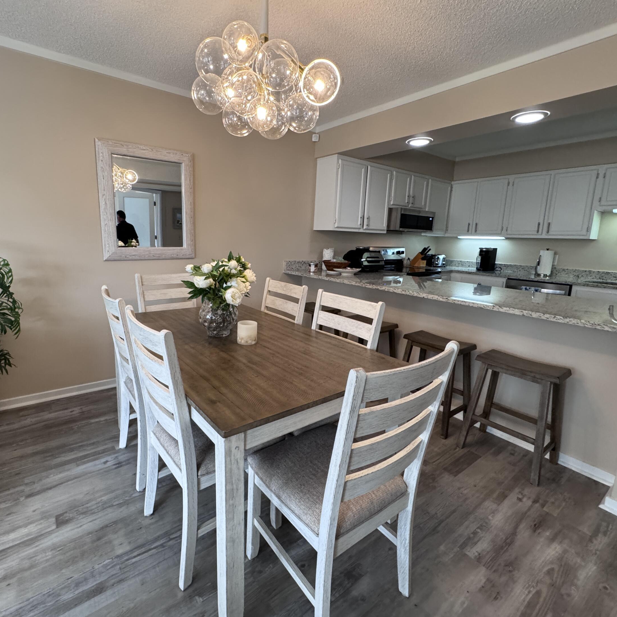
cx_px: 278
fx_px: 343
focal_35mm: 17
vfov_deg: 83.9
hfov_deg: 83.7
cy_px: 300
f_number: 2.2
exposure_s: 1/120
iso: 320
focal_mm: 2.22
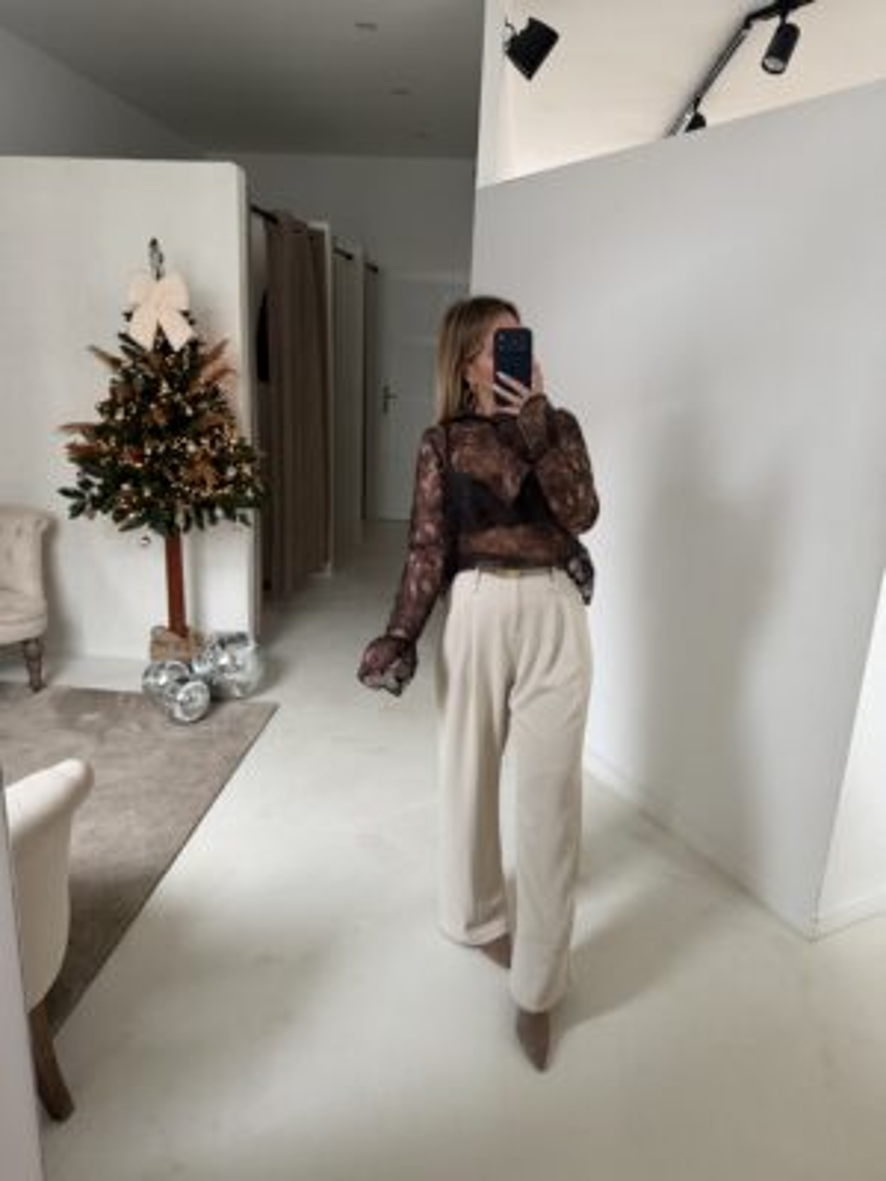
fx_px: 819
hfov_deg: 56.8
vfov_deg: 71.6
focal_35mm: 24
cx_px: 443
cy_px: 590
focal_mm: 6.76
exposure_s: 1/44
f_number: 1.78
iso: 320
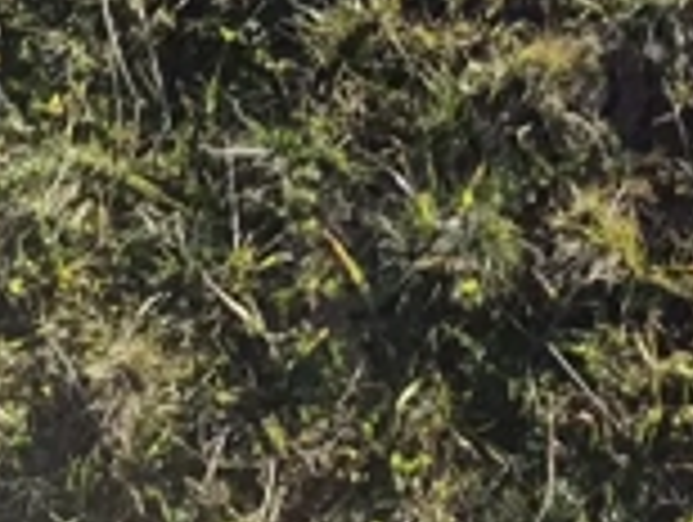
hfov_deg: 13.2
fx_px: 2988
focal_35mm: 149
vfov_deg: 8.3
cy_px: -1098
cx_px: 220
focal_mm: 5.4
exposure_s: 1/1960
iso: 25
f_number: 1.8
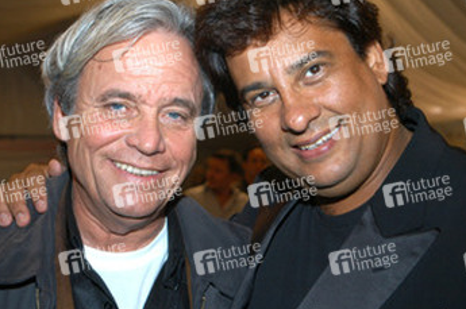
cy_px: 158
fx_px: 887
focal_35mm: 69
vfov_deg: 19.8
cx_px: 247
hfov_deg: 29.4
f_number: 4.5
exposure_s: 1/60
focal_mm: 35
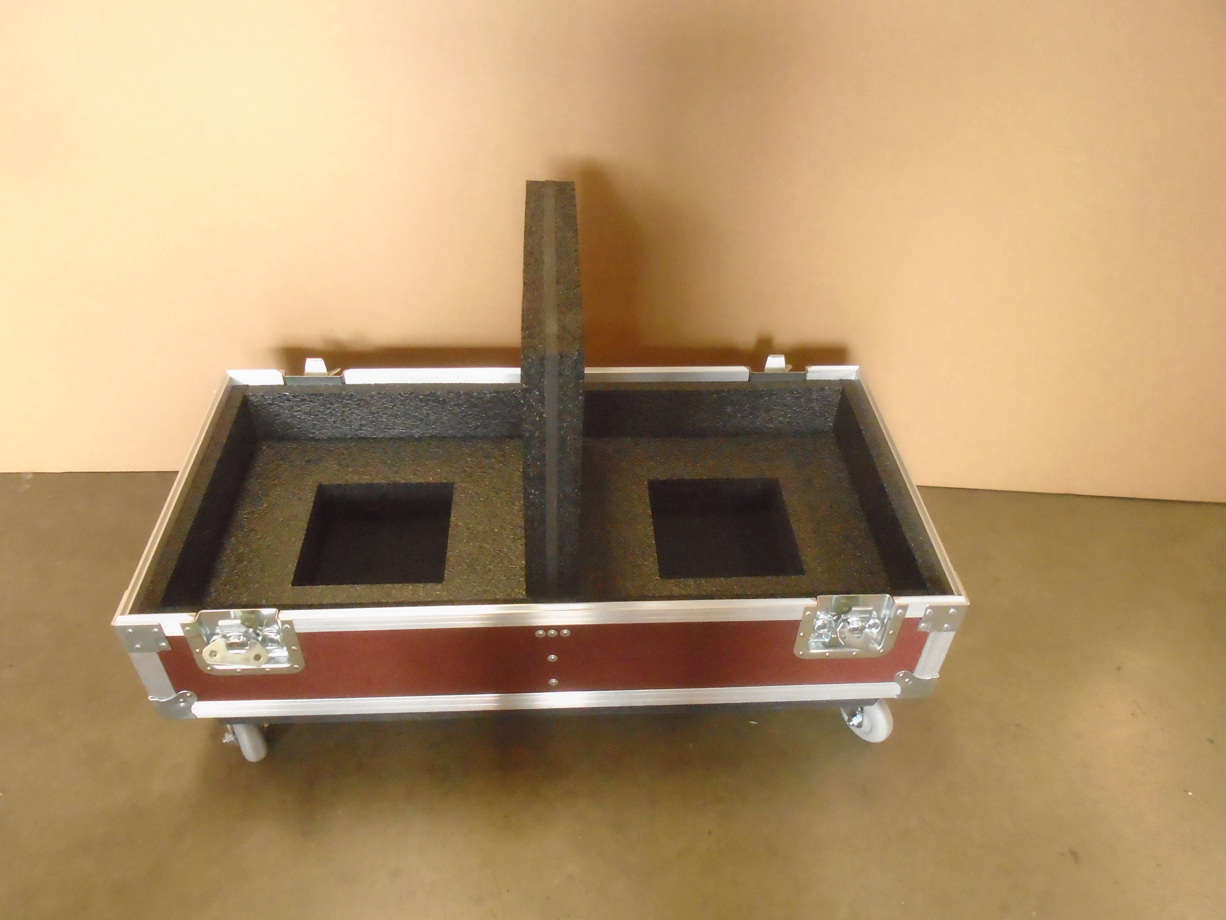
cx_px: 613
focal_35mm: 26
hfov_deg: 67.3
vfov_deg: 53.1
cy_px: 460
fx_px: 921
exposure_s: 1/80
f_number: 3.2
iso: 800
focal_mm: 4.6
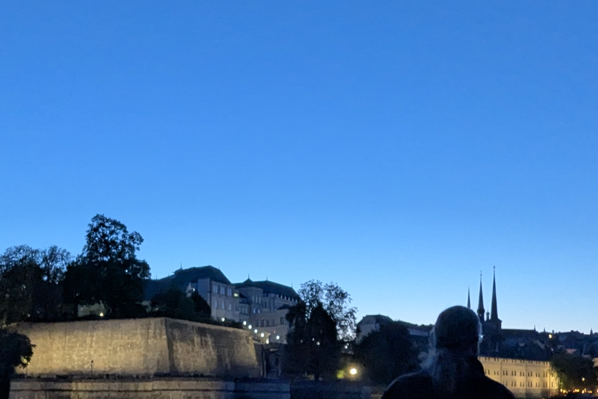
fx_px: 714
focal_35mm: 43
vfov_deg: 29.3
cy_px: 394
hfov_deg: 45.1
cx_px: 229
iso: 454
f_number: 2.2
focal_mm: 2.35
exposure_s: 1/23.8
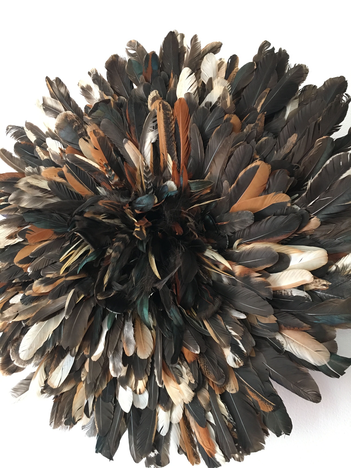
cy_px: 234
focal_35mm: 29
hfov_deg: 48.2
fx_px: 392
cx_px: 176
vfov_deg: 61.7
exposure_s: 1/33
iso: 200
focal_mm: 4.15
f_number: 2.2
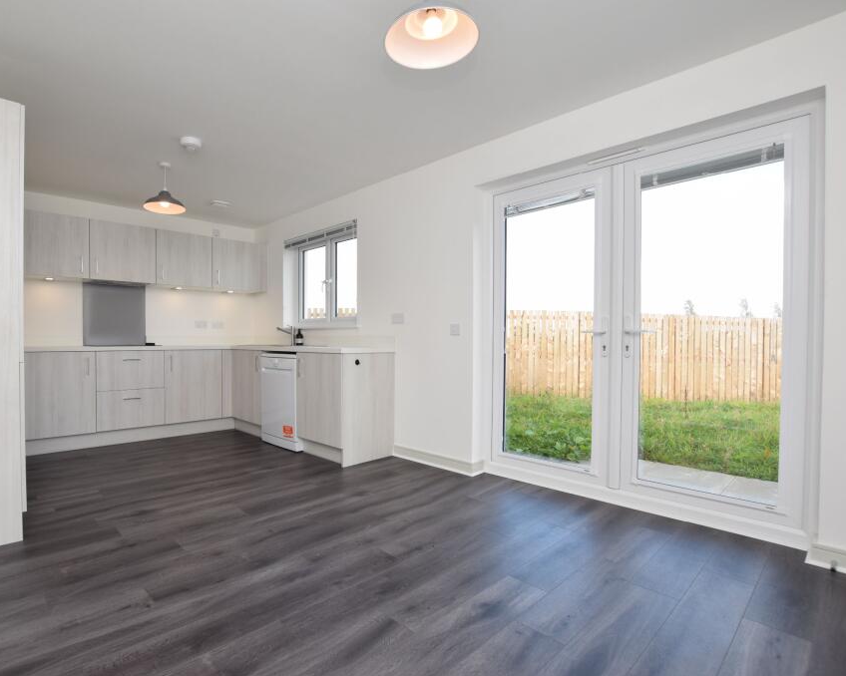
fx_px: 426
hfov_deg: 88.7
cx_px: 346
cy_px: 339
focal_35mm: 17
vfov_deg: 77.0
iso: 280
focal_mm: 10
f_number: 5.6
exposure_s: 1/125
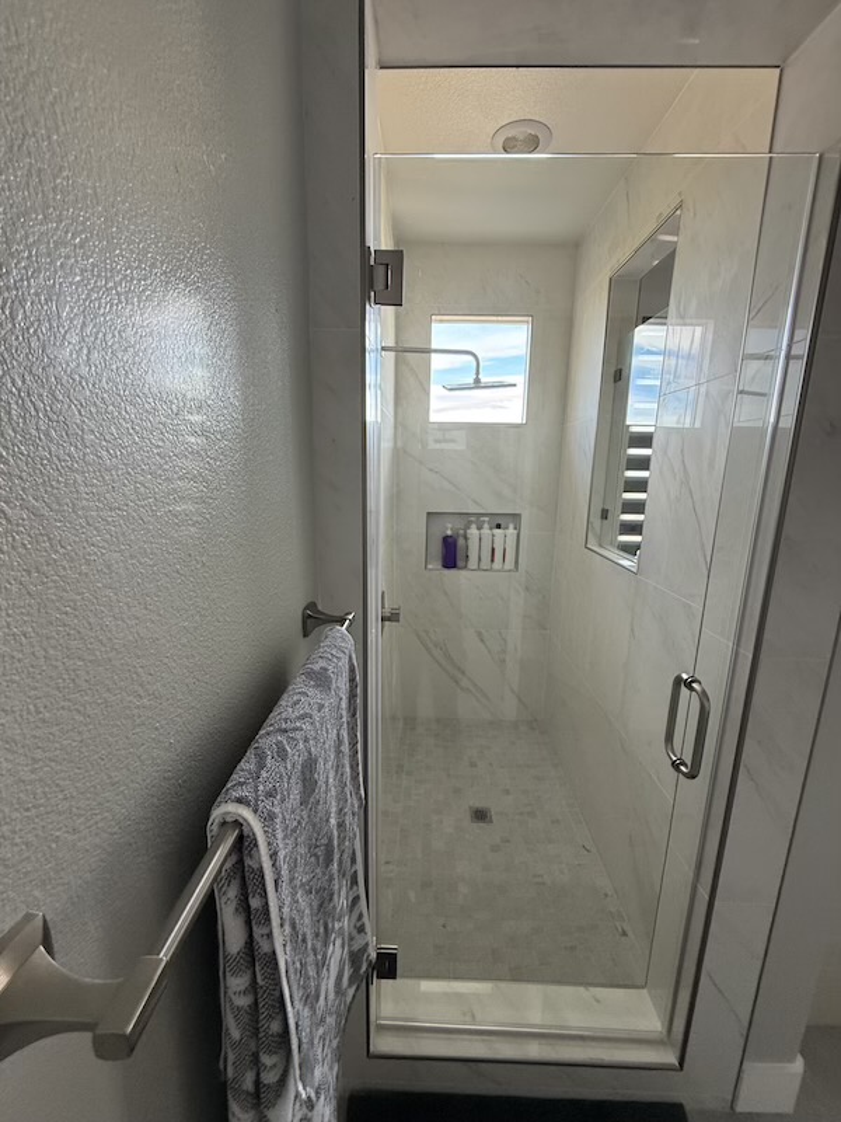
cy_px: 561
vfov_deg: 102.1
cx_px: 420
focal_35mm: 14
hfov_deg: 85.7
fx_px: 454
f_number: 2.2
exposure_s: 1/99
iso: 200
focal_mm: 2.22
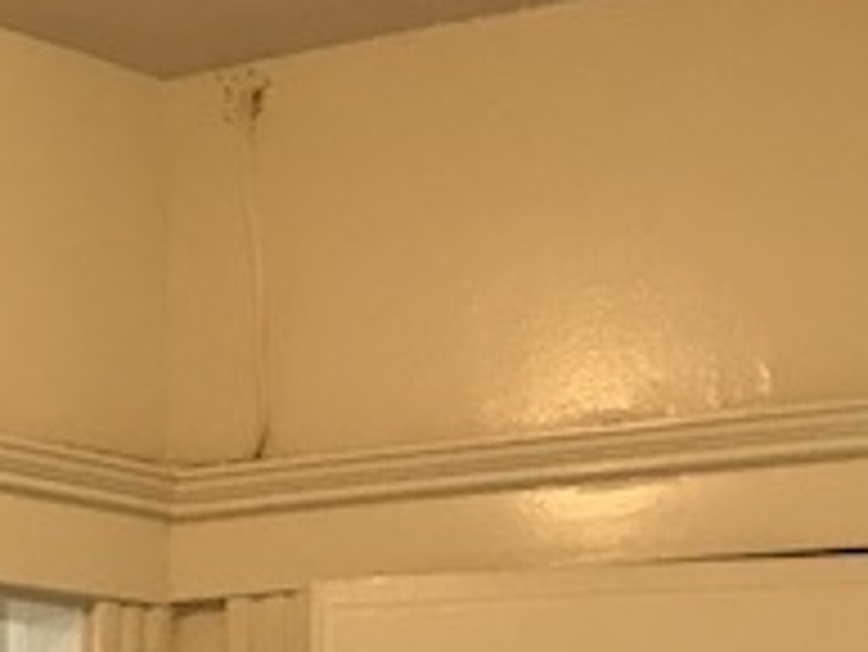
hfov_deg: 16.3
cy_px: 1304
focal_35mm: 116
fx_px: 2911
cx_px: -166
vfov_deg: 11.5
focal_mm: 3.99
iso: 20
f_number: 1.8
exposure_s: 1/30
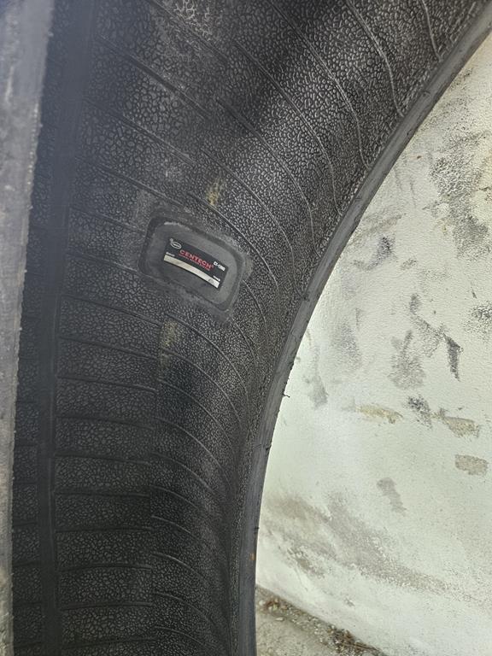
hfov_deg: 58.9
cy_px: 328
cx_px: 246
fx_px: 436
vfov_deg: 73.9
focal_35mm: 23
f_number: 1.8
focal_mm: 5.4
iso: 320
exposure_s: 1/100
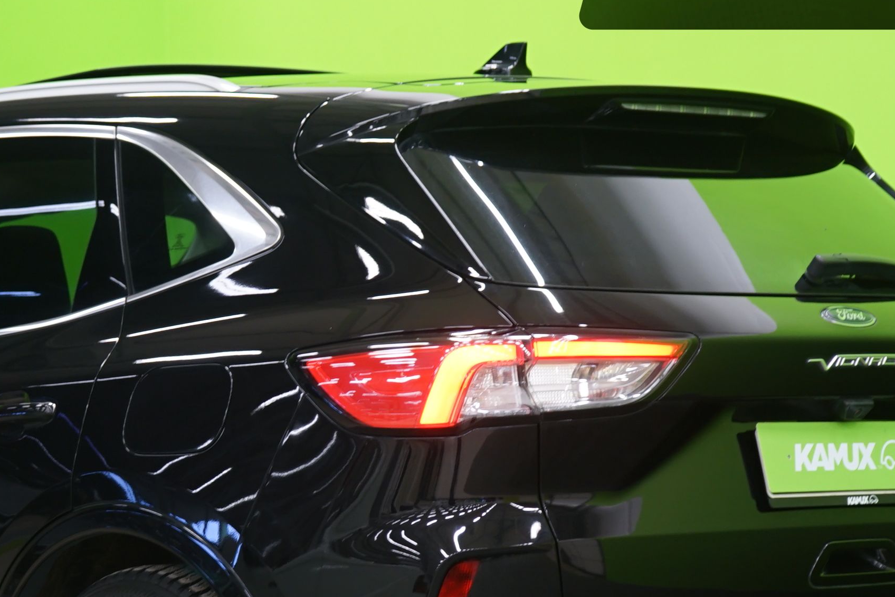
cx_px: 222
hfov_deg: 16.6
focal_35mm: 123
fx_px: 3058
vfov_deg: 11.1
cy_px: 382
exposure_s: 1/5
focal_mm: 53
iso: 400
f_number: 5
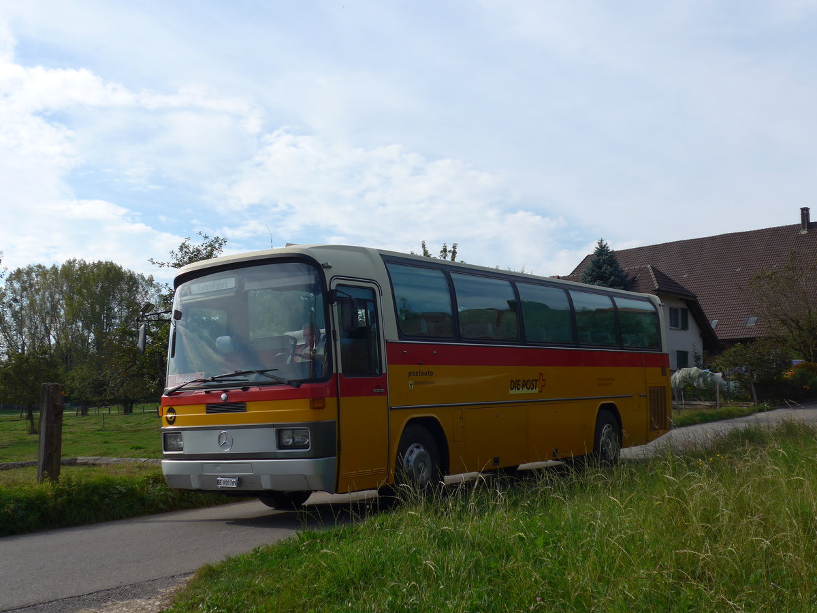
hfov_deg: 42.9
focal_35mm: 44
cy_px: 306
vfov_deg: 32.9
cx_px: 408
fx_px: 1038
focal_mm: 9
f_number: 2.8
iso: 80
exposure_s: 1/1600
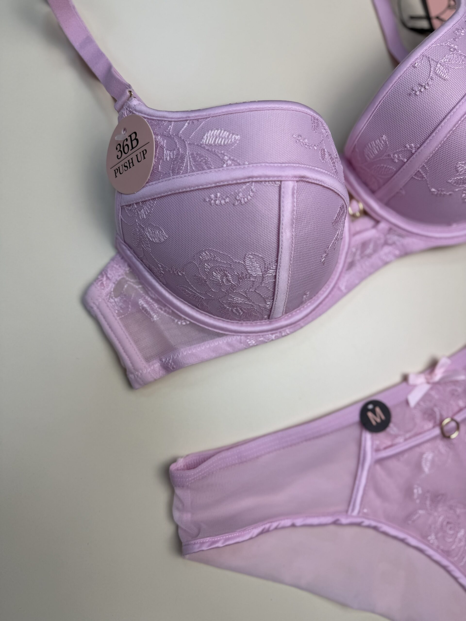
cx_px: 233
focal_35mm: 24
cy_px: 310
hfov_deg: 56.8
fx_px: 431
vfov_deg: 71.6
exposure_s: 1/1018
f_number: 1.78
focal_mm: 6.76
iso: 80
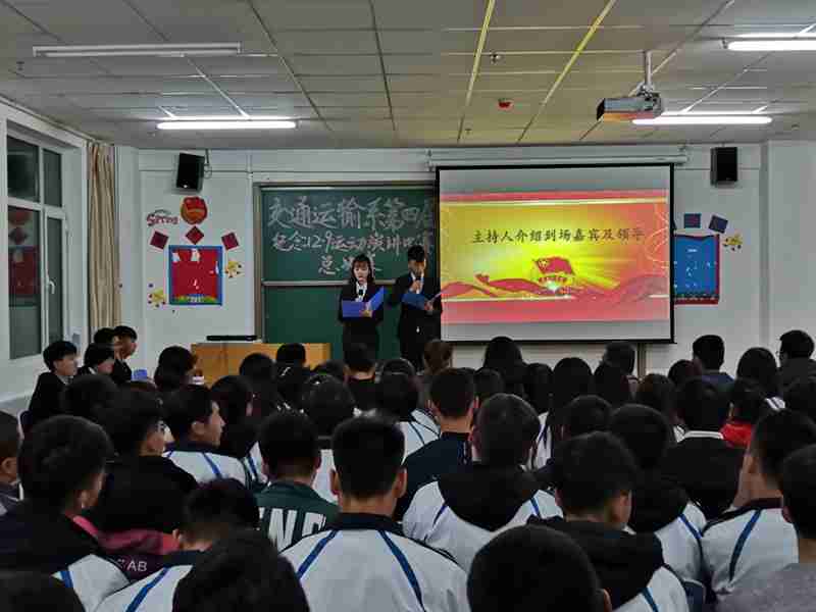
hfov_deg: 43.9
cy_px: 306
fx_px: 1014
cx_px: 408
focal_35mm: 43
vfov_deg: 33.6
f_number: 1.8
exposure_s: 1/33.3
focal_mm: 3.95
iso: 250
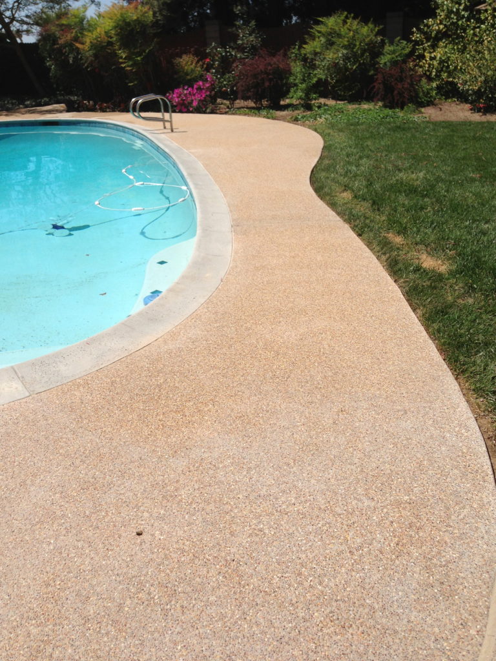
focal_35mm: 33
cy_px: 330
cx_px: 248
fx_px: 630
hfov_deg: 42.9
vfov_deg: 55.4
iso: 50
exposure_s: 1/2710
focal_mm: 4.13
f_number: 2.4
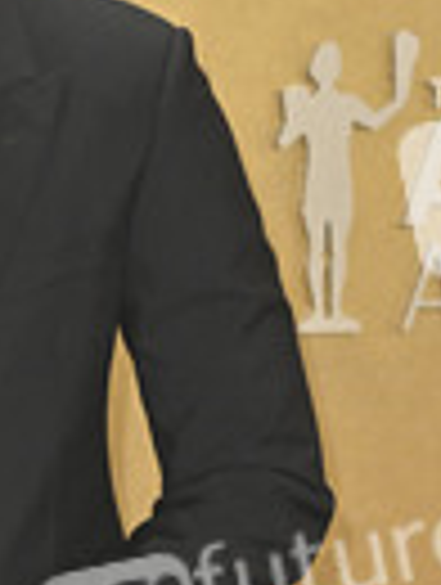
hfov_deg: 6.1
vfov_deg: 8.2
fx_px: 4097
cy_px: 396
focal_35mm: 242
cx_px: -140
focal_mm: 82
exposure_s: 1/320
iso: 2500
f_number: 5
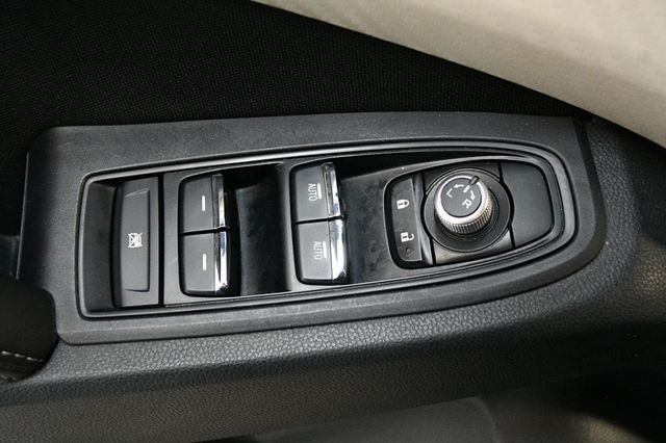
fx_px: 777
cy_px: 222
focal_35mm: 42
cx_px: 333
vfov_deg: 31.9
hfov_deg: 46.4
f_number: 4.5
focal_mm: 28
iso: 4000
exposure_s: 1/60
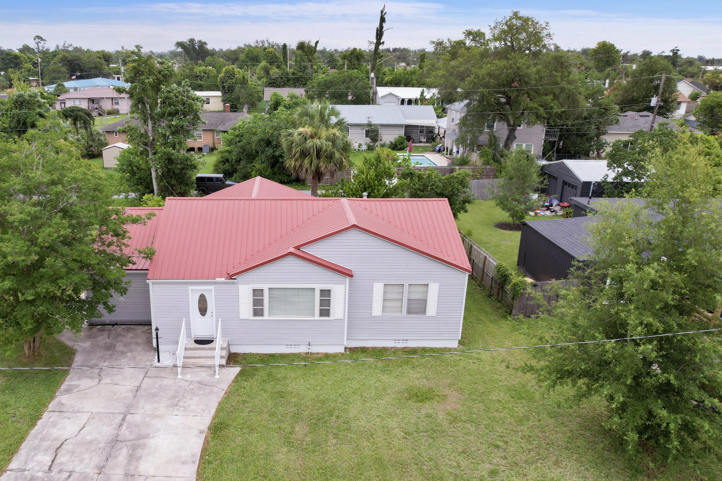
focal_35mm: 29
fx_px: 582
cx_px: 288
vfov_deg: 44.8
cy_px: 276
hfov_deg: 63.1
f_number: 2.8
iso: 100
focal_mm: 8.38
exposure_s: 1/800
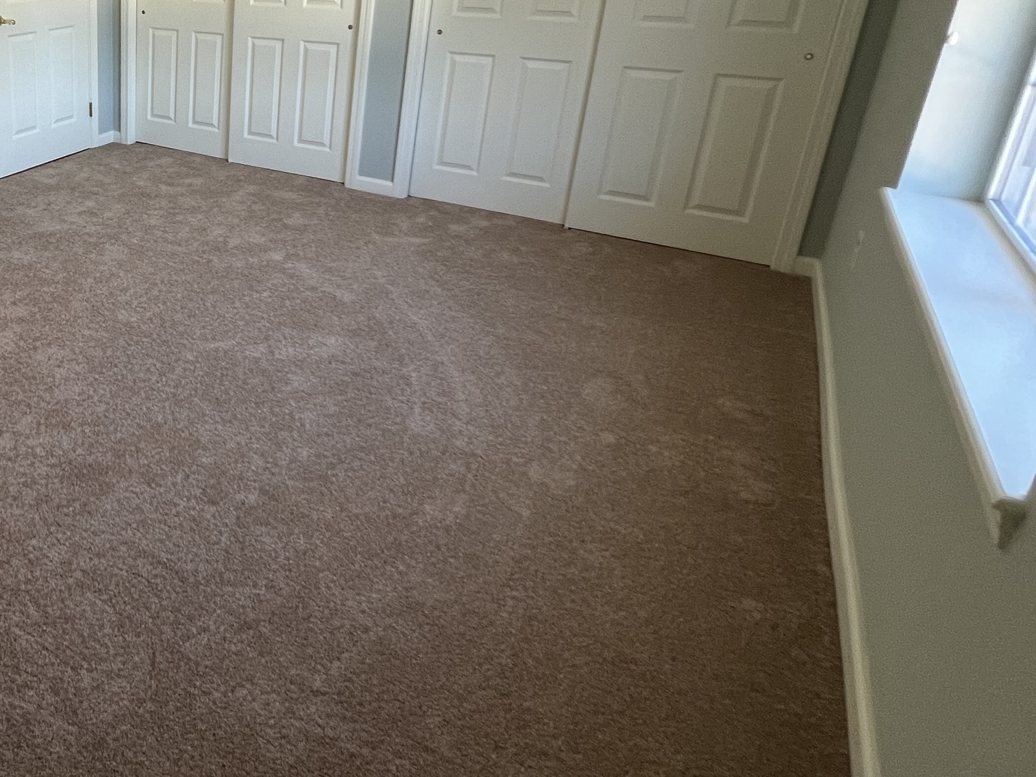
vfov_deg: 52.2
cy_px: 182
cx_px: 79
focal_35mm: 25
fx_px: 748
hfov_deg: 58.0
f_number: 1.8
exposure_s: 1/99
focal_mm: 1.57
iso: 160
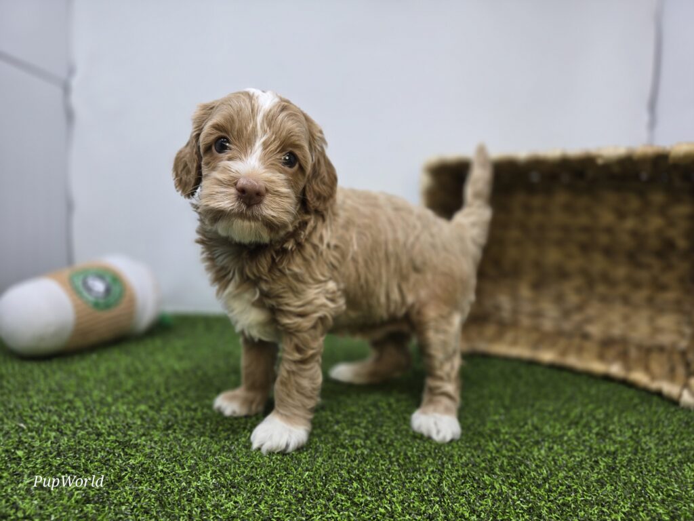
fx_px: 461
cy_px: 260
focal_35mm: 23
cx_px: 347
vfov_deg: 58.9
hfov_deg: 73.9
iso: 32
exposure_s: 1/72.1
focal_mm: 6.3
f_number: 1.7
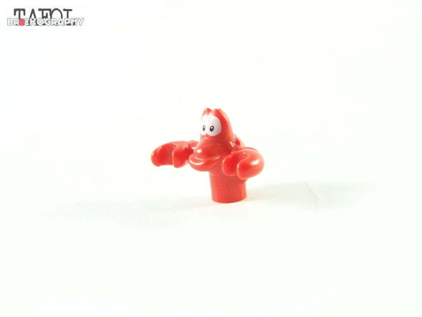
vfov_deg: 14.1
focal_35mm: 105
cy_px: 158
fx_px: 1280
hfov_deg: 18.7
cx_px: 211
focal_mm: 17.5
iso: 400
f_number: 3.6
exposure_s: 1/60
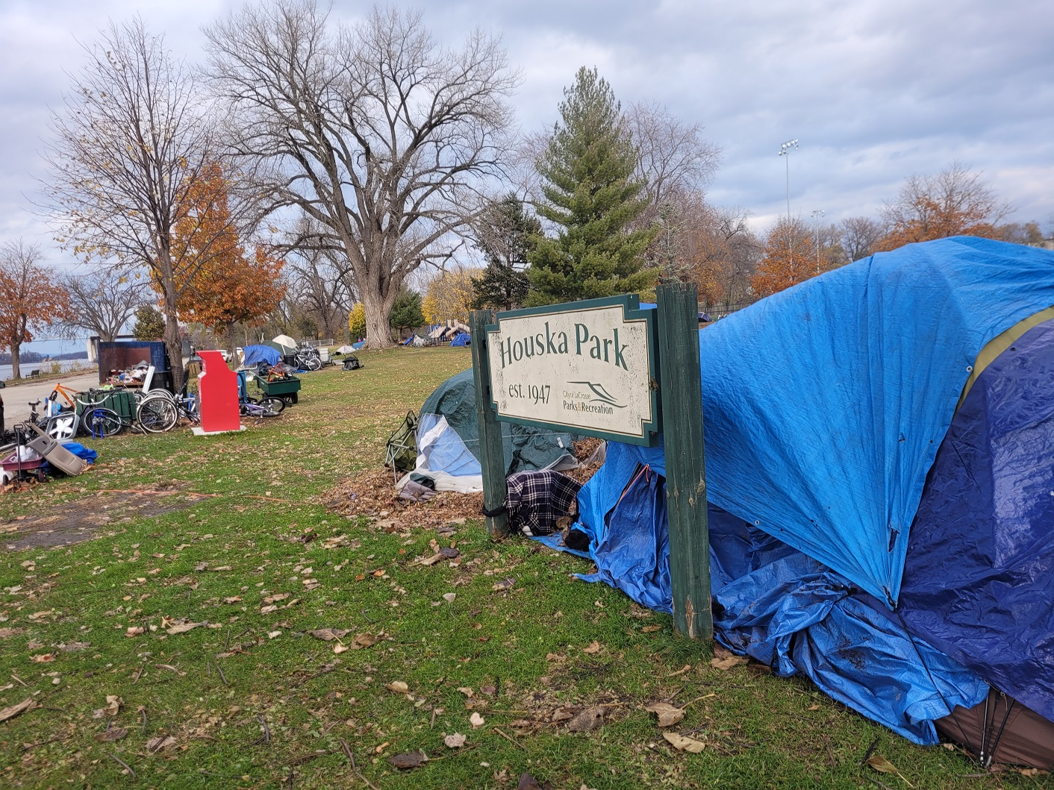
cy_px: 395
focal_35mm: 26
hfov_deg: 67.3
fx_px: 792
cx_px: 527
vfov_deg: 53.1
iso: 50
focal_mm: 5.4
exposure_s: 1/120
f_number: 1.8
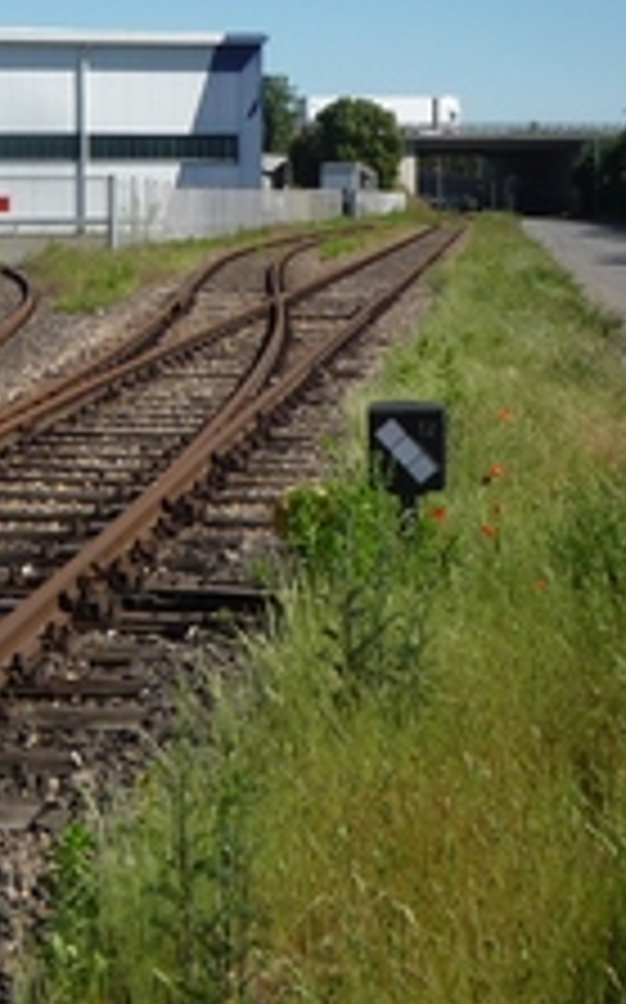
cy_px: 302
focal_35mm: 73
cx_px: 41
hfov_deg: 17.5
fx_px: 1997
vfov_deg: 28.0
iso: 100
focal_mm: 5.2
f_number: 5.6
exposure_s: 1/400
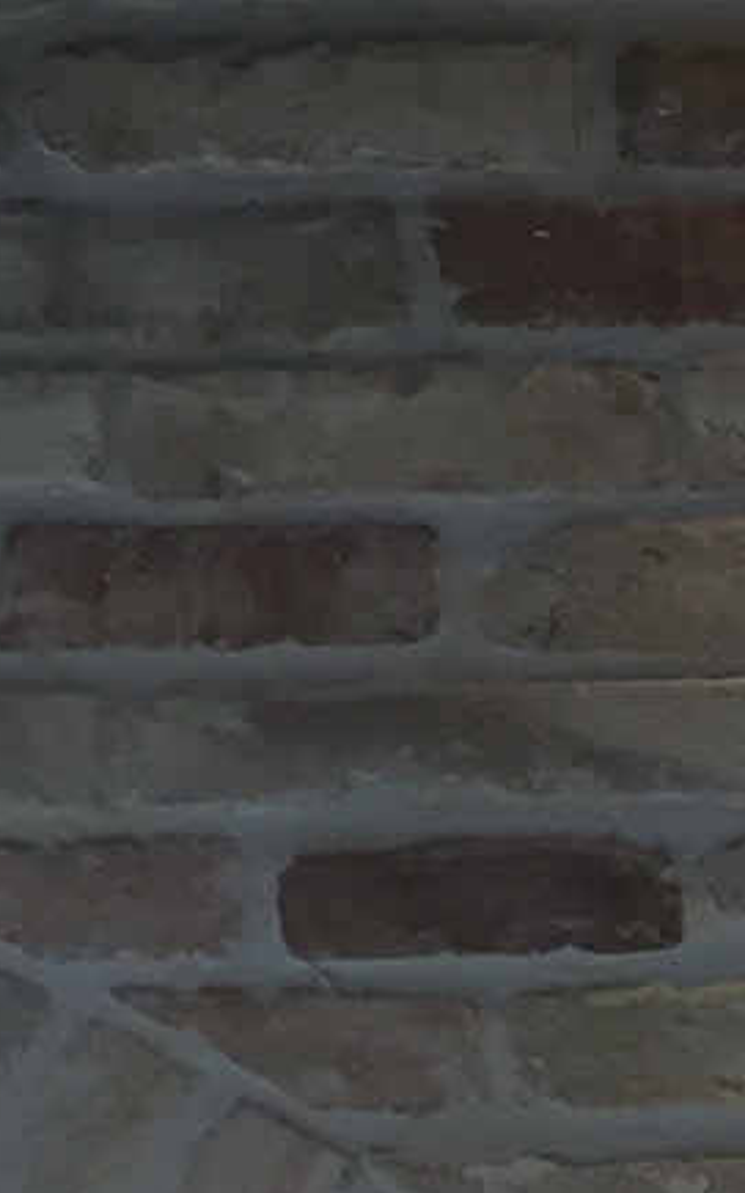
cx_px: 2045
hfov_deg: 8.0
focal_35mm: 145
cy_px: -553
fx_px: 4714
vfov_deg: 13.6
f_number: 2.2
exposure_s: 1/33
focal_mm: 4.15
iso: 50
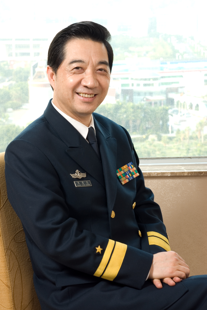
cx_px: 104
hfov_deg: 14.7
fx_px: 800
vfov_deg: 21.9
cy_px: 155
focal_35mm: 93
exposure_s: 1/6
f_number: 9
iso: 100
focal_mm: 62
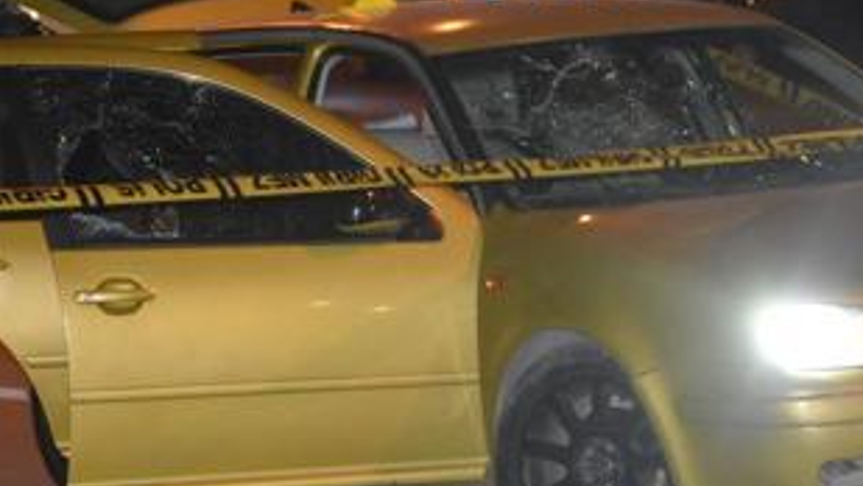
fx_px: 5013
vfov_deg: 5.5
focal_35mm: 219
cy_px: 184
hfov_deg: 9.8
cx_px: 585
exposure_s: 1/60
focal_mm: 70
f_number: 5
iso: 4500
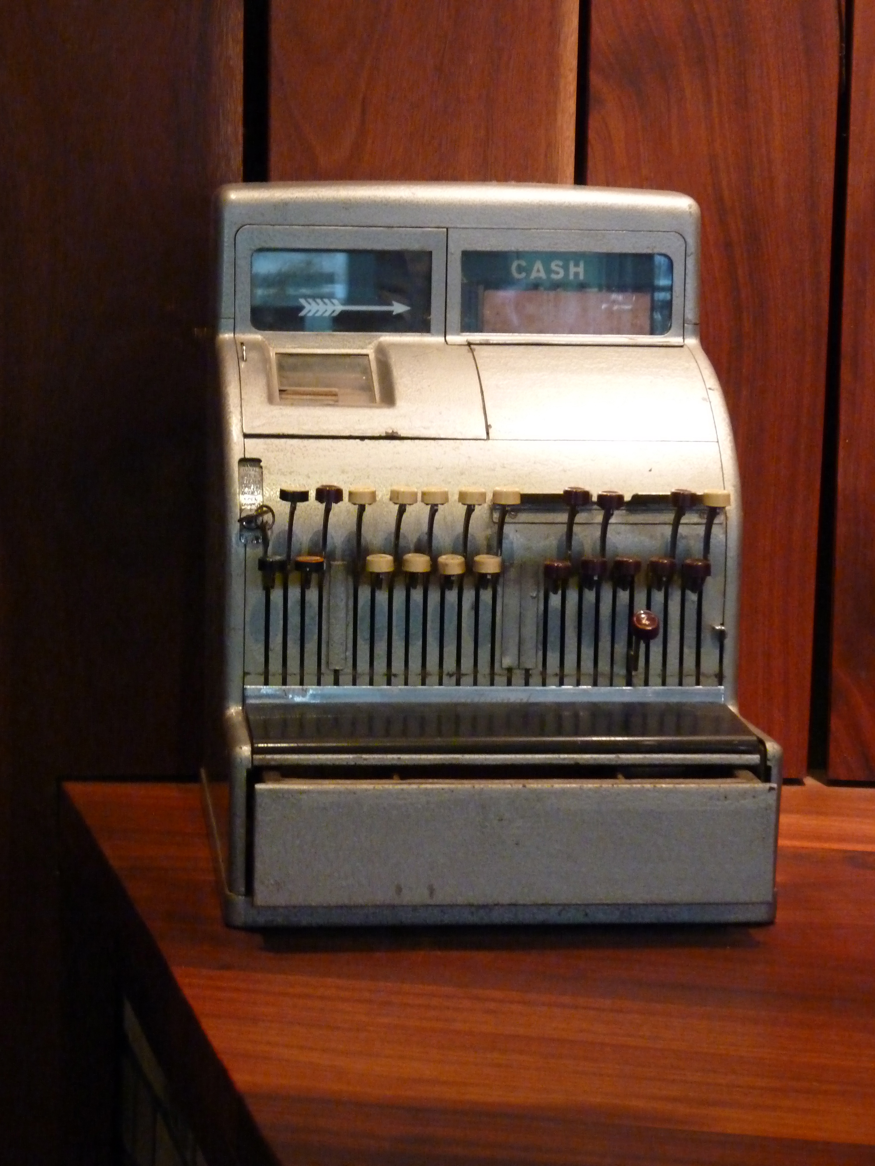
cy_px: 583
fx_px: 2932
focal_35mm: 87
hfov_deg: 17.0
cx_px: 438
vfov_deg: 22.5
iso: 800
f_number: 3.4
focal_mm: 15.5
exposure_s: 1/60
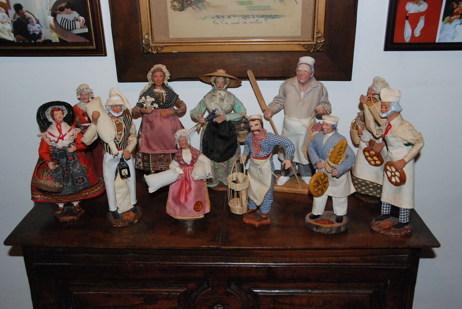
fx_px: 501
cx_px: 231
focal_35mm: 39
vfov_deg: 34.3
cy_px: 154
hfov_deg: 49.5
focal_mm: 26
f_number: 5.6
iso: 1600
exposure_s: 1/60
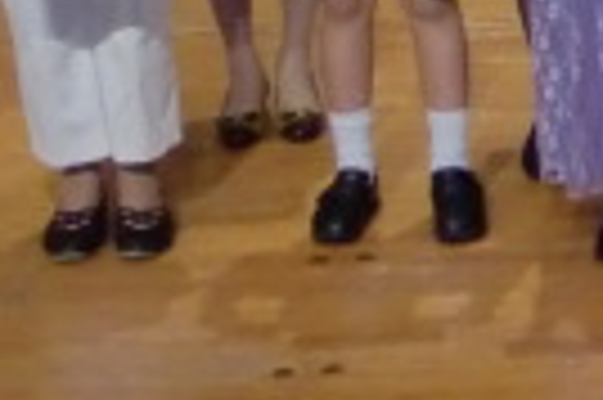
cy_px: -602
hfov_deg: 6.2
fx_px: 5487
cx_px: 1035
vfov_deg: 4.1
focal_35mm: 328
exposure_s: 1/60
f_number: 4.1
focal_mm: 11.7
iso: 400
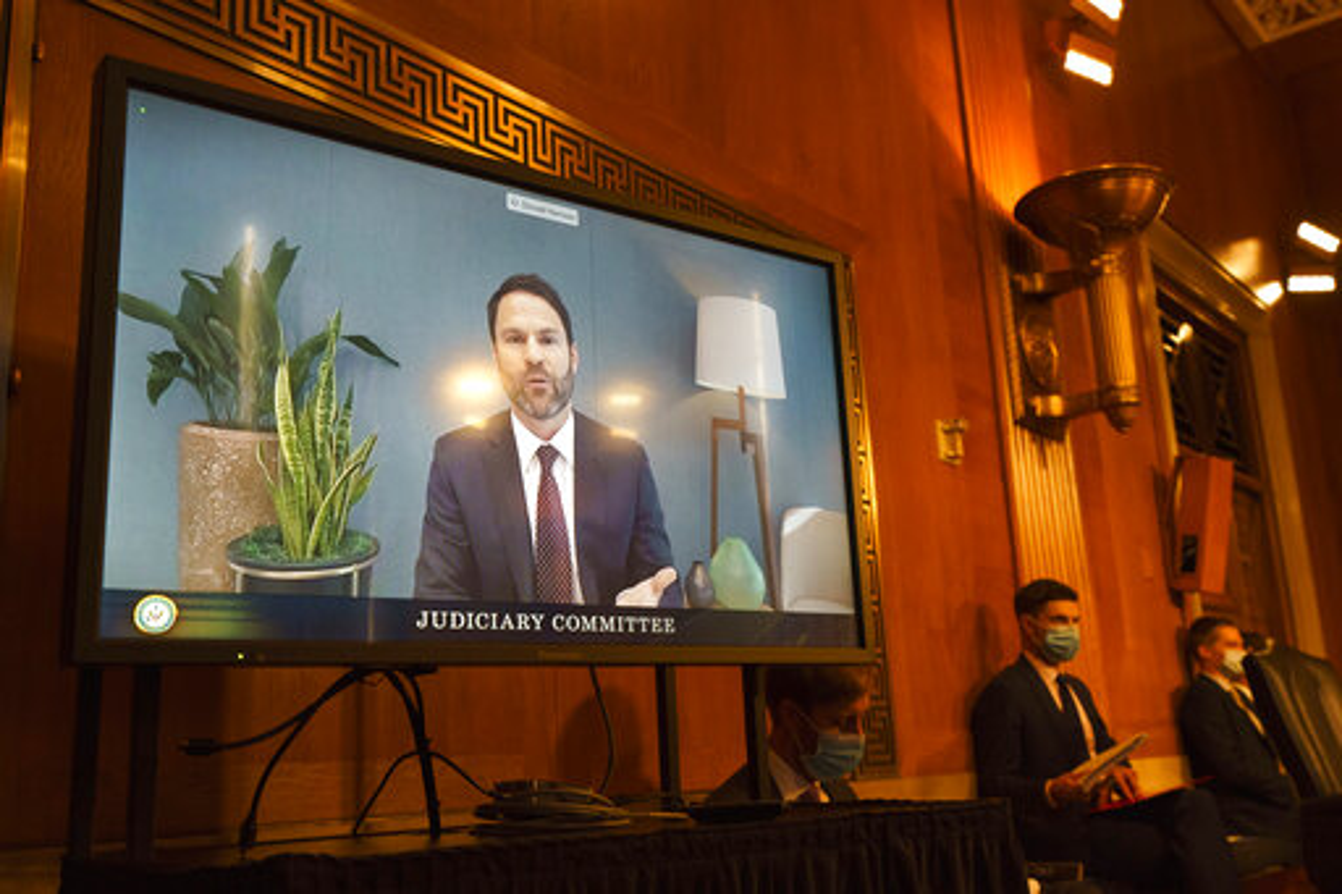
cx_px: 671
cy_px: 447
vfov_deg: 37.8
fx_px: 1304
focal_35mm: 35
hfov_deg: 54.4
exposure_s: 1/250
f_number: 4
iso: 3200
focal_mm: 35
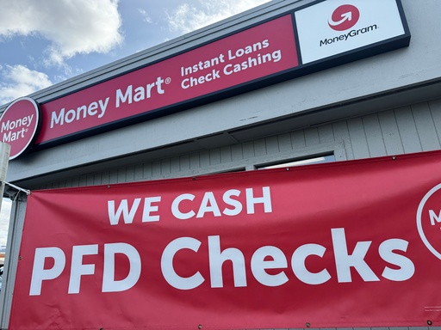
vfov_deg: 56.8
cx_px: 220
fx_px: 306
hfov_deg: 71.6
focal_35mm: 24
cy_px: 165
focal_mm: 6.76
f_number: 1.78
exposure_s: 1/1488
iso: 80
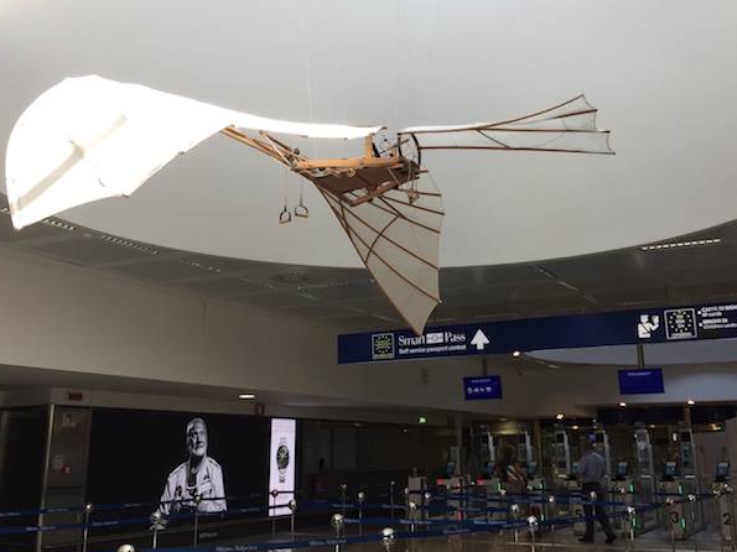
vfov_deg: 36.8
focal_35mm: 39
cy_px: 241
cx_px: 408
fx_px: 830
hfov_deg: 47.8
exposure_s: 1/148
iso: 32
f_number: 2.2
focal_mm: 4.15
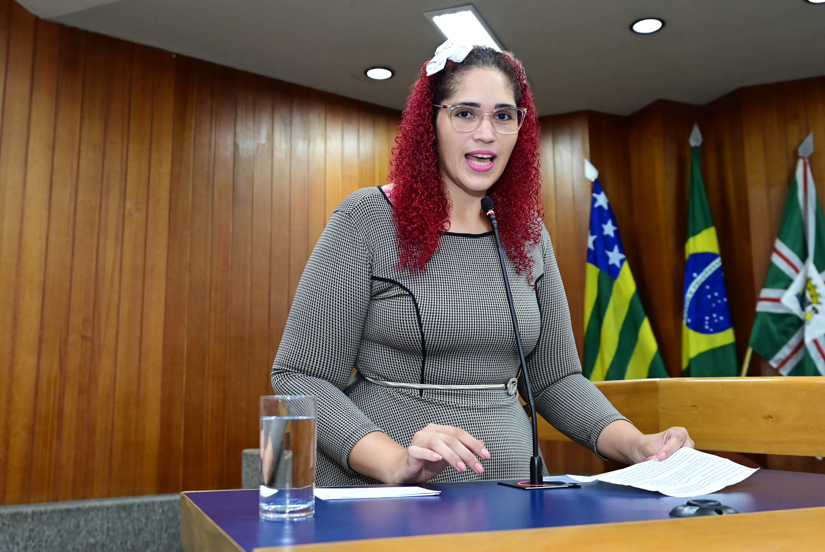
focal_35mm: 36
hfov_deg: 53.1
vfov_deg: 36.9
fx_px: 826
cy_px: 276
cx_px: 412
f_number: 3.5
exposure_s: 1/125
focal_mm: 24
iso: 2500
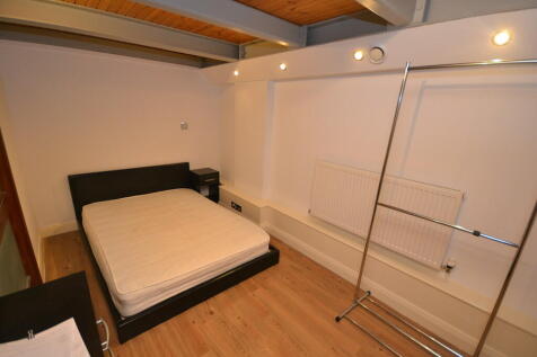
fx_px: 224
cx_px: 268
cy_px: 178
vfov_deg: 77.3
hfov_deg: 100.4
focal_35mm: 15
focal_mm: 10
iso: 640
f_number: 4
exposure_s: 1/60
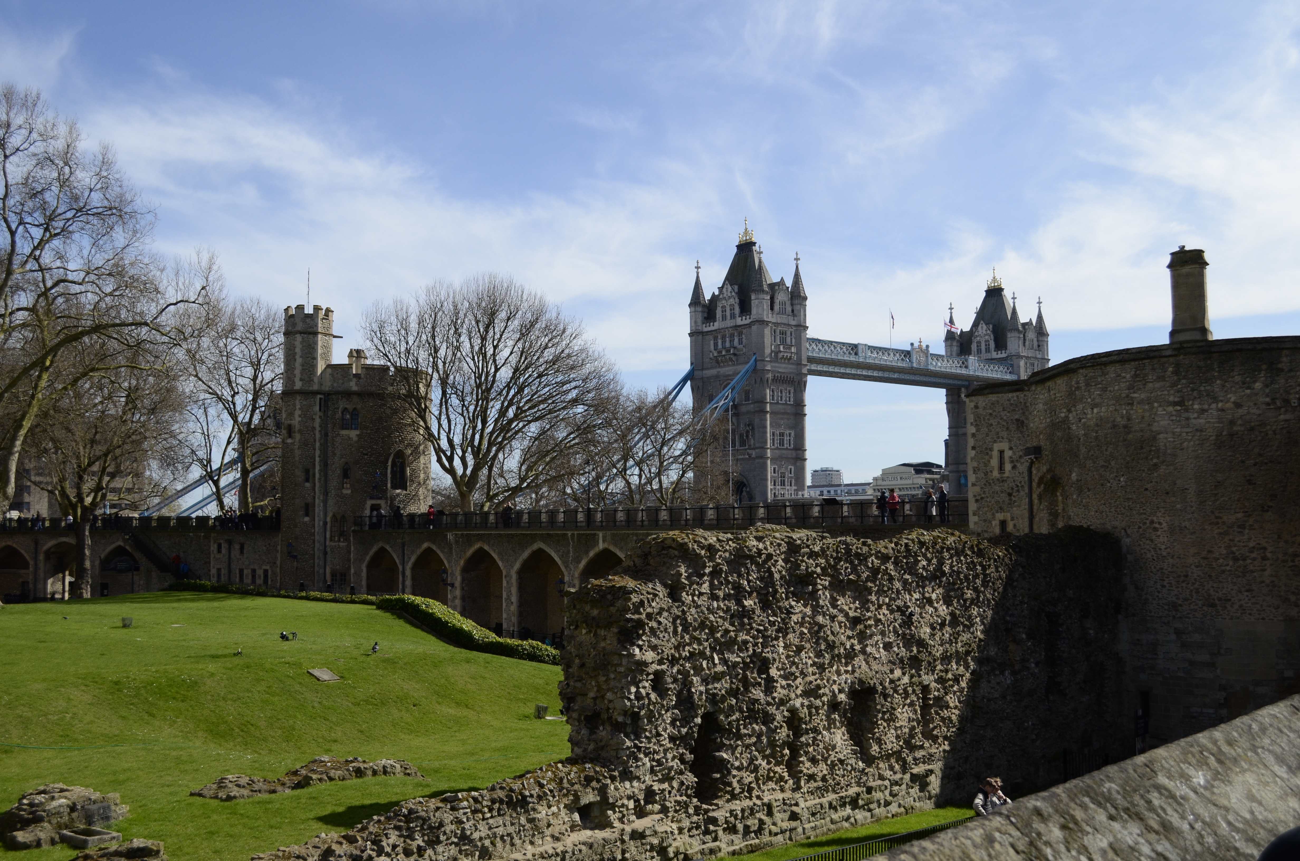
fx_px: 1297
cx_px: 650
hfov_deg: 53.2
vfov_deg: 36.7
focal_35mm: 36
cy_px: 430
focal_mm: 24
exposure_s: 1/2500
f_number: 5.6
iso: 400
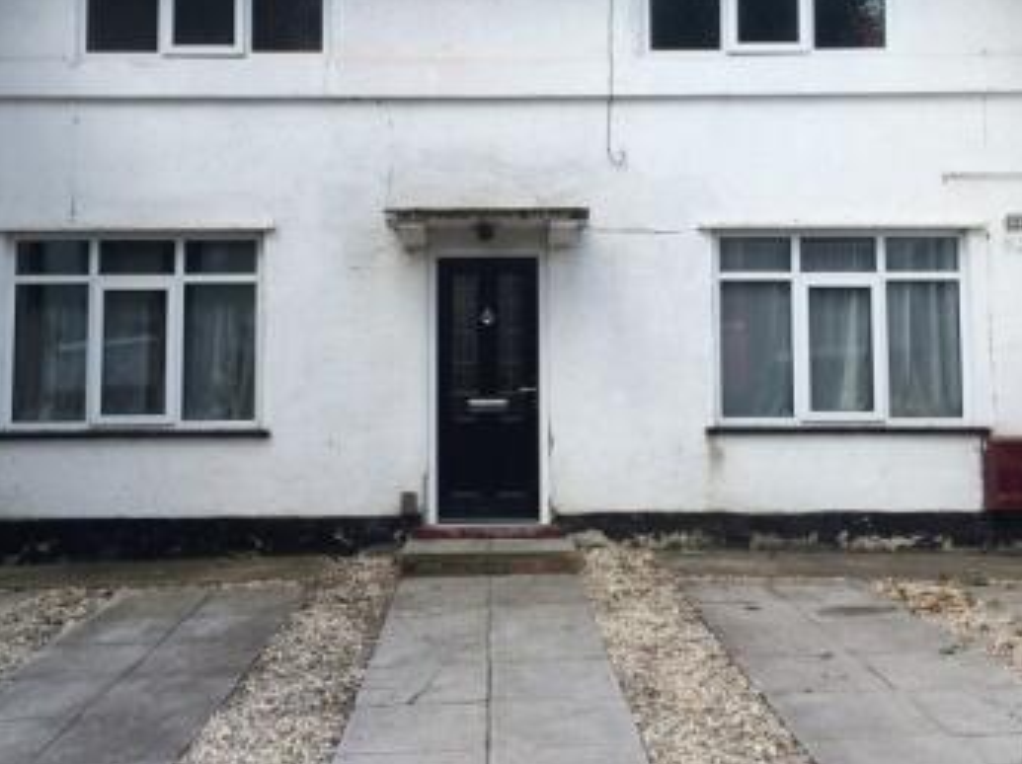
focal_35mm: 39
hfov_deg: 47.9
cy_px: 290
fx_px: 1150
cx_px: 512
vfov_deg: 36.6
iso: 32
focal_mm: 4.12
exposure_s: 1/695
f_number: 2.2
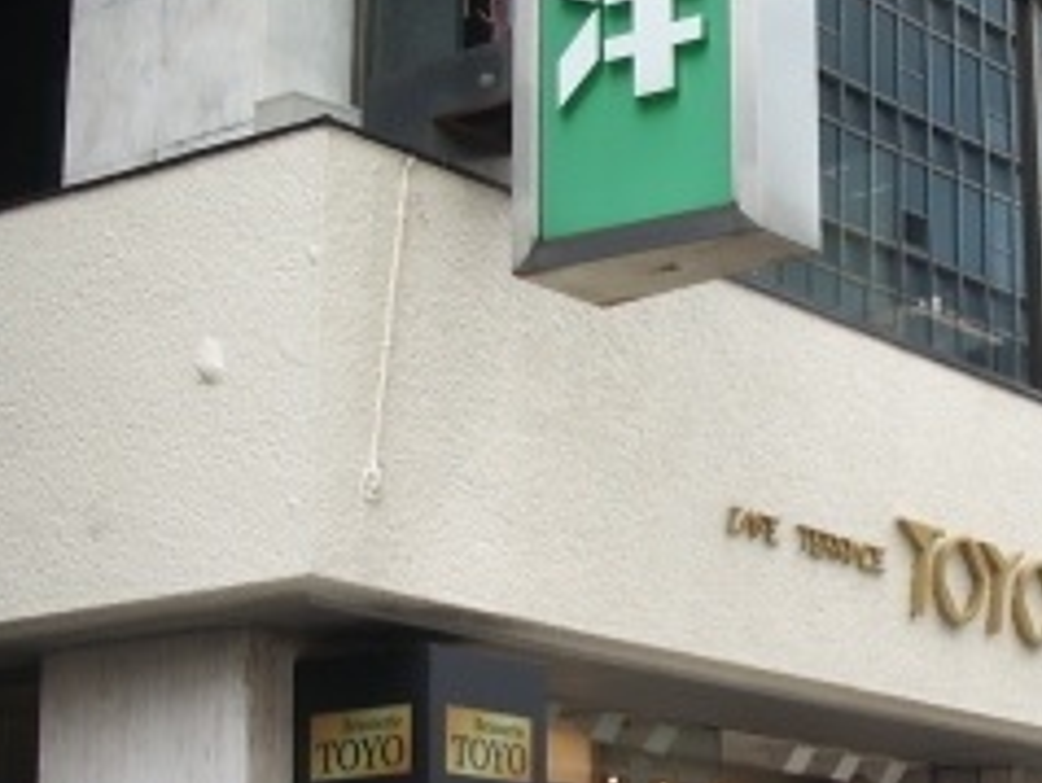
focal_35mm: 94
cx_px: 858
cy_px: 499
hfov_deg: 20.6
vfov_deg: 15.7
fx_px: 2832
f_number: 2.6
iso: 50
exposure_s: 1/160
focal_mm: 5.8
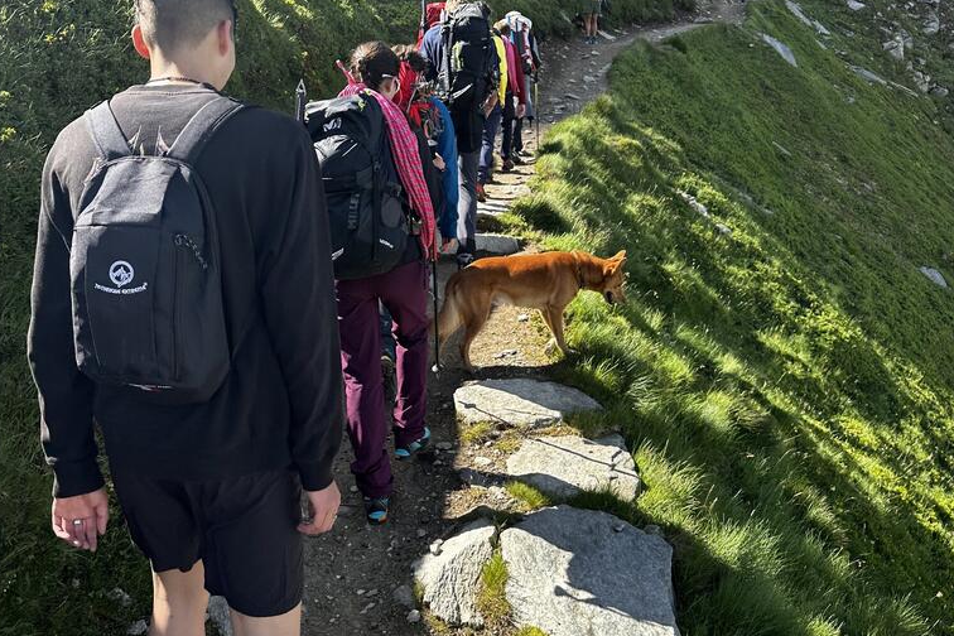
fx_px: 901
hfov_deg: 55.8
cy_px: 256
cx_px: 474
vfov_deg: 38.7
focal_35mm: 34
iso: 80
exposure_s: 1/1083
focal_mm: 6.86
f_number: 1.78
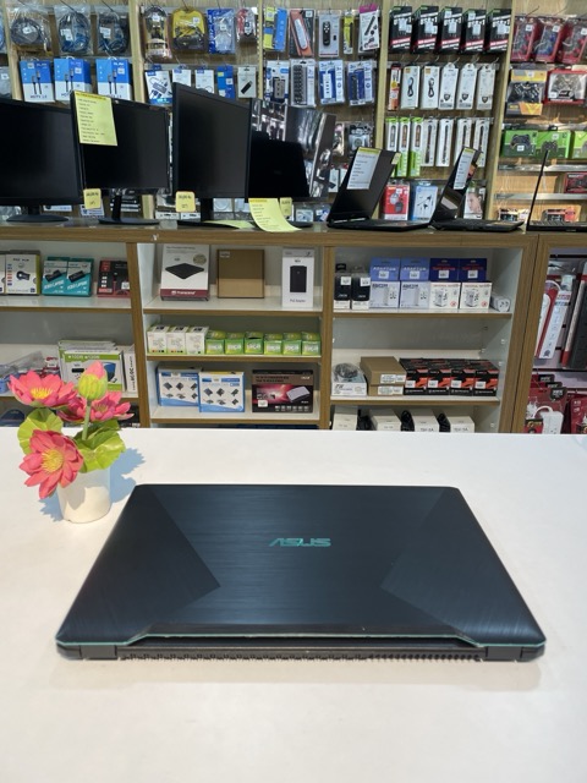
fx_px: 588
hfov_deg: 53.1
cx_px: 294
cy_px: 392
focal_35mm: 26
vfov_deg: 67.3
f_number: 1.6
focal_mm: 4.2
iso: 50
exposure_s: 1/100
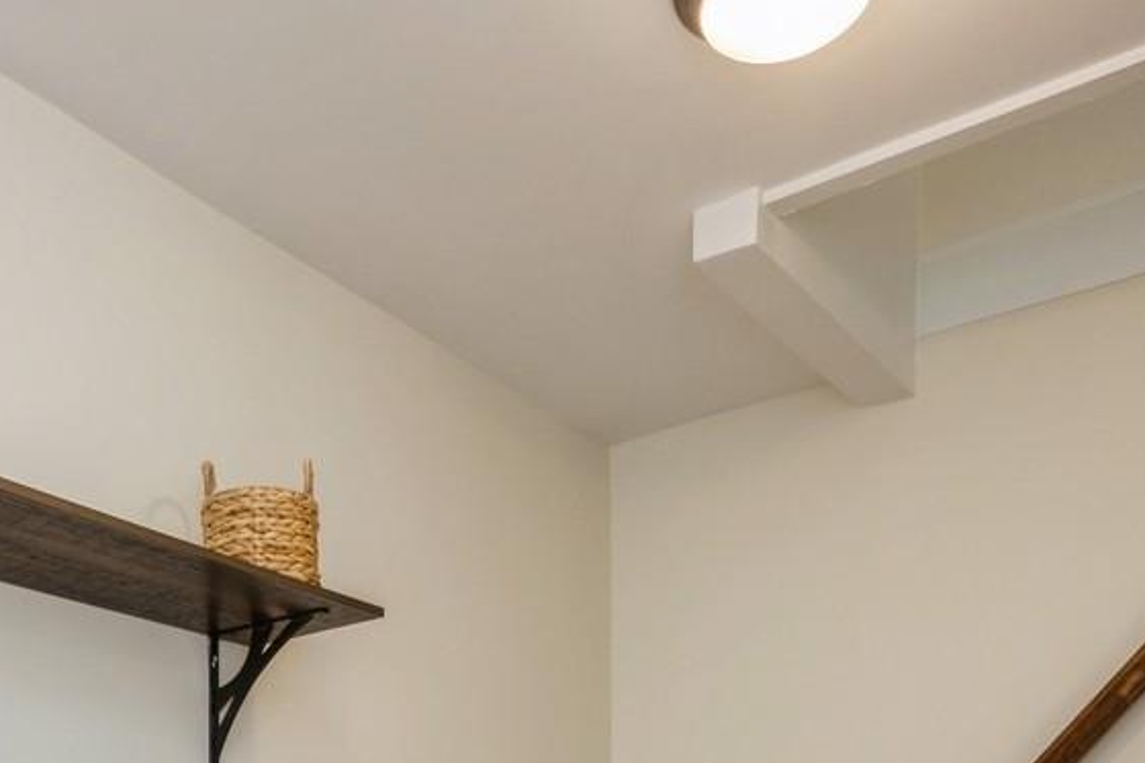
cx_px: 309
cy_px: 943
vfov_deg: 28.5
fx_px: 1272
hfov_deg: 47.0
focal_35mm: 40
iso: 400
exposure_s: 1/4
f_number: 11
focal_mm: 14
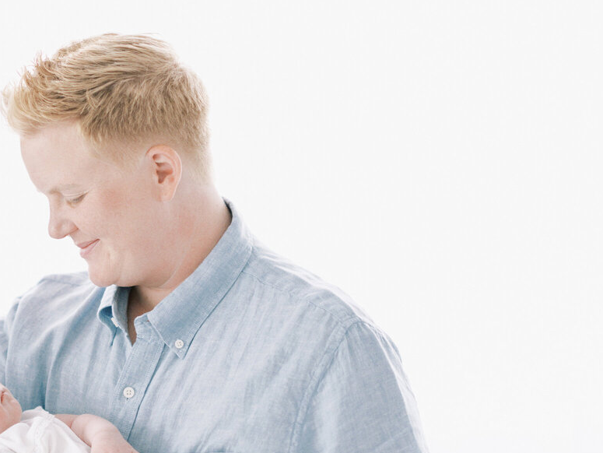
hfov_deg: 15.0
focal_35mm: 130
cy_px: 334
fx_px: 2266
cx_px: 45
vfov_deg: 11.4
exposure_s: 1/400
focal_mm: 80
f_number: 1.7
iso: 400
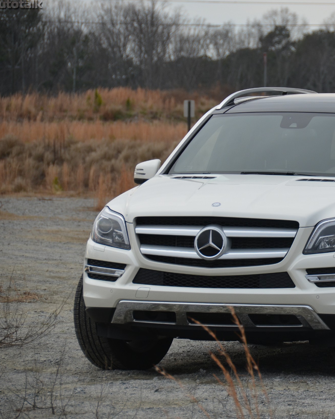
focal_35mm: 277
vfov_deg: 7.0
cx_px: 303
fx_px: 3432
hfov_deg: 5.6
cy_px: 209
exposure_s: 1/1000
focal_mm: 130
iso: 400
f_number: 5.6
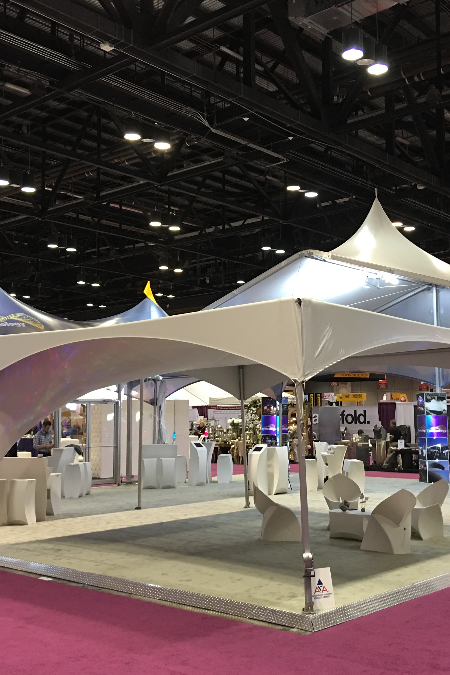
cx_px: 246
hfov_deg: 31.9
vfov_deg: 46.4
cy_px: 335
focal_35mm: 42
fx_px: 788
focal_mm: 4.15
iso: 64
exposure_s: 1/15
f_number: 2.2
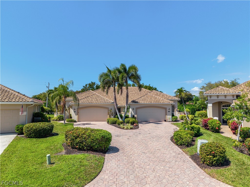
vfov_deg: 56.8
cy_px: 94
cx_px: 125
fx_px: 173
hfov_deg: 71.6
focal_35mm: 24
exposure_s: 1/400
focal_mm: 8.67
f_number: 1.8
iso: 100
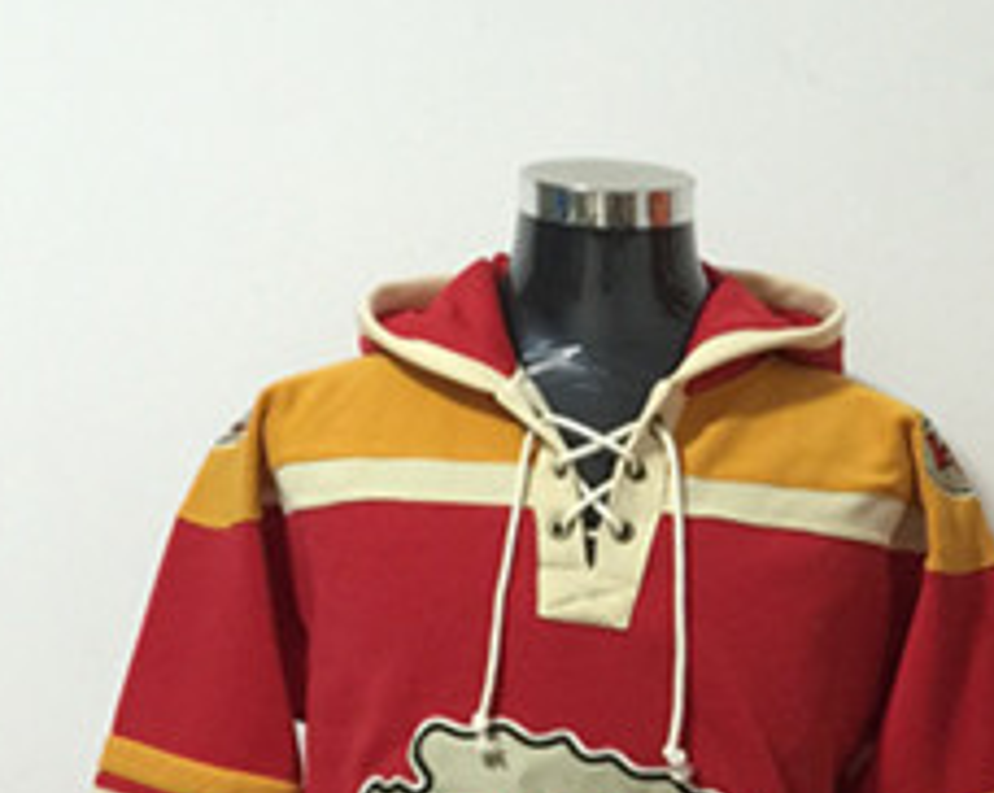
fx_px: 2116
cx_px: 1025
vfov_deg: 21.0
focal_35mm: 72
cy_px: 619
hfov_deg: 25.0
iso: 125
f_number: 2.2
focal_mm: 4.15
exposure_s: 1/8
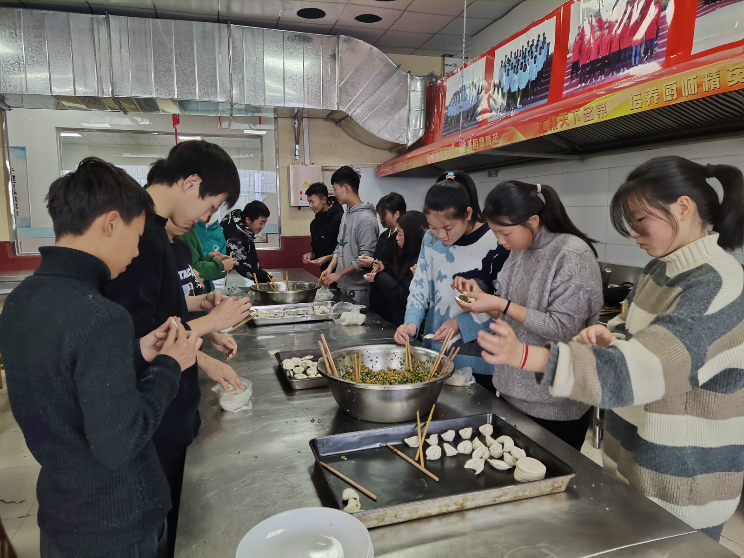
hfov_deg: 69.4
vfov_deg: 54.9
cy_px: 279
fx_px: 537
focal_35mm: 25
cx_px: 372
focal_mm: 4.71
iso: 193
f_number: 1.8
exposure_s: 1/100
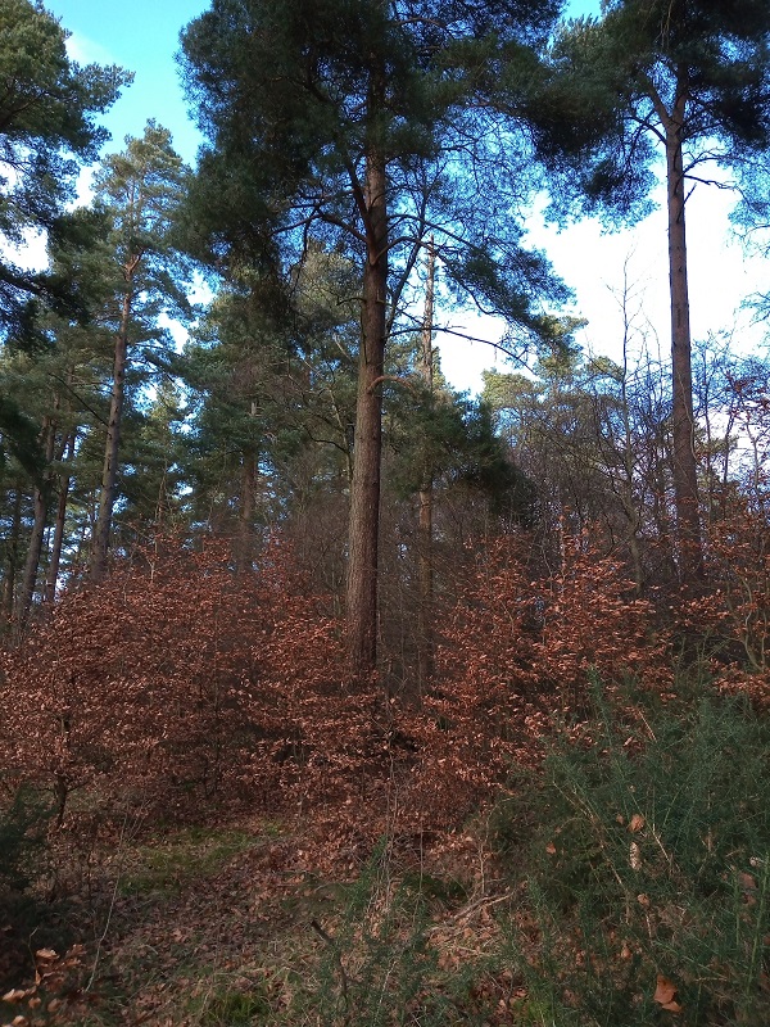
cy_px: 514
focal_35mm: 20
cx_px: 385
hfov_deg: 66.0
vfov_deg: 81.7
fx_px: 593
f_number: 2
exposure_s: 1/158
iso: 112
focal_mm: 3.54
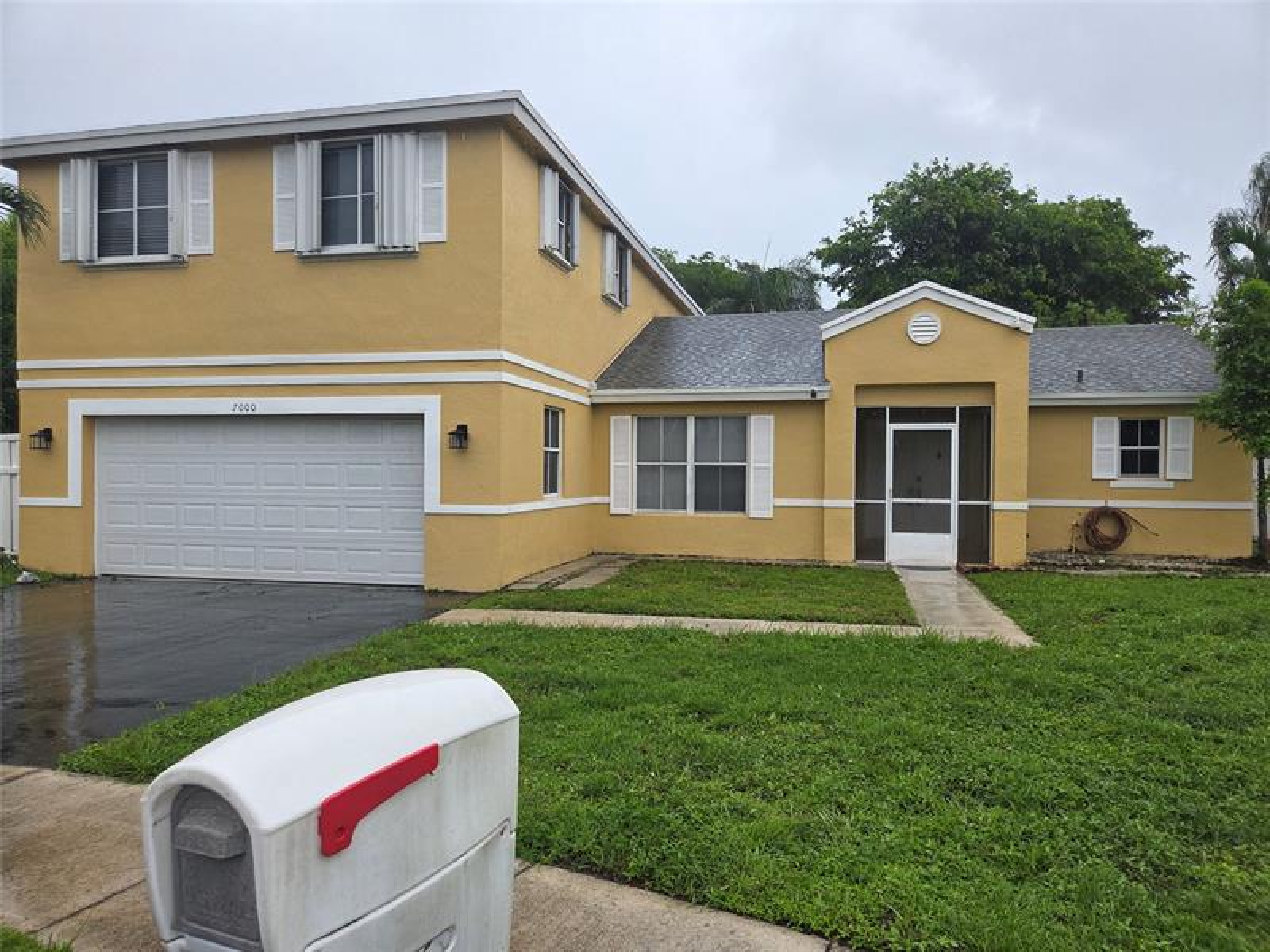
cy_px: 476
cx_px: 635
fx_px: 844
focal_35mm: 23
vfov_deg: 58.9
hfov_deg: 73.9
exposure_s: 1/180
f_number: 1.8
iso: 40
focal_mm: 5.4
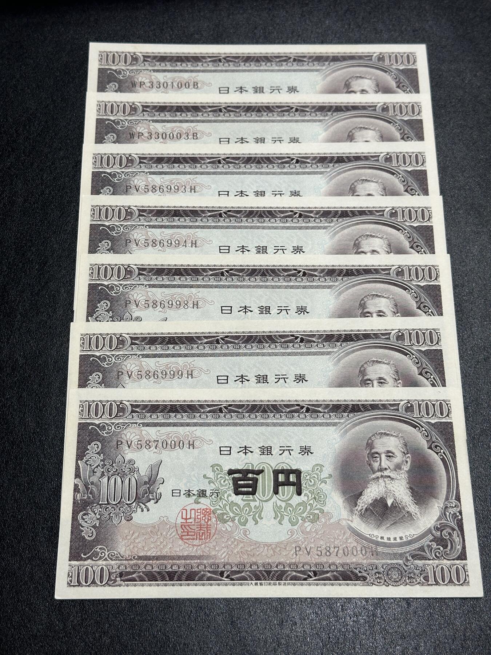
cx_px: 246
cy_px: 328
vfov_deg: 39.7
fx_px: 908
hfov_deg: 30.3
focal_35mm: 48
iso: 80
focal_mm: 6.86
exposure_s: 1/50
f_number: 1.78
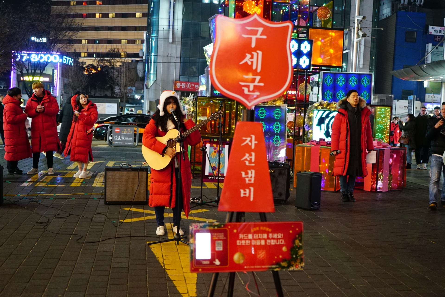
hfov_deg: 44.5
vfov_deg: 30.6
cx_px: 222
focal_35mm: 44
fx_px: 544
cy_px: 148
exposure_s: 1/60
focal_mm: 44
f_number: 4.5
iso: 8000
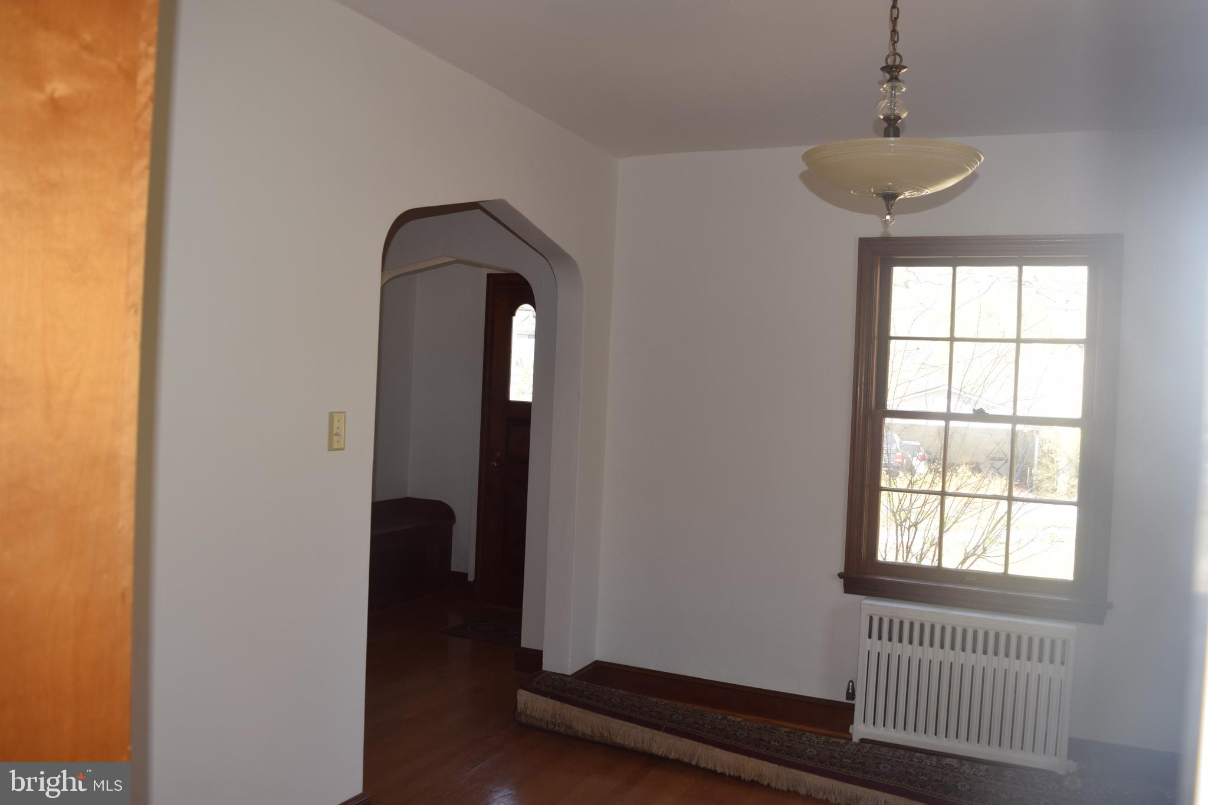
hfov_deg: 67.4
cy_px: 402
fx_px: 906
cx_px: 604
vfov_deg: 47.9
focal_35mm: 27
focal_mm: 18
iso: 360
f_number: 5.6
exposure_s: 1/125
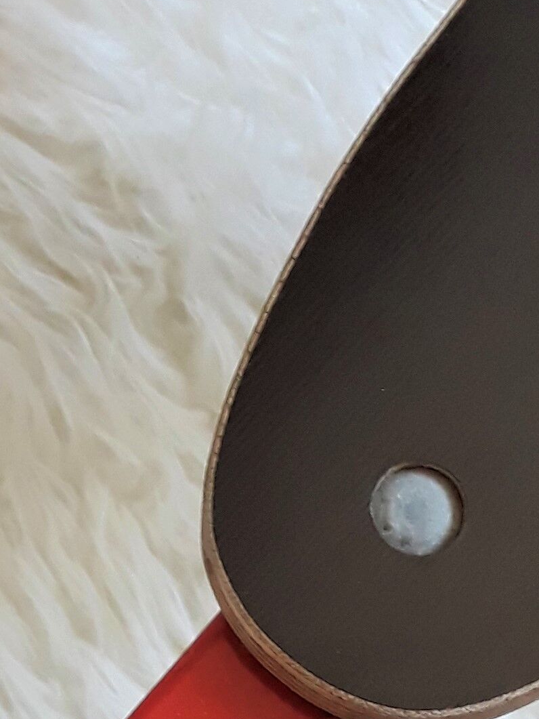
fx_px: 2179
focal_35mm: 105
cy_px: 1020
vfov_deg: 17.2
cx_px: 192
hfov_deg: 14.1
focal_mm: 3.71
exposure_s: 1/40
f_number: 1.7
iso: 125
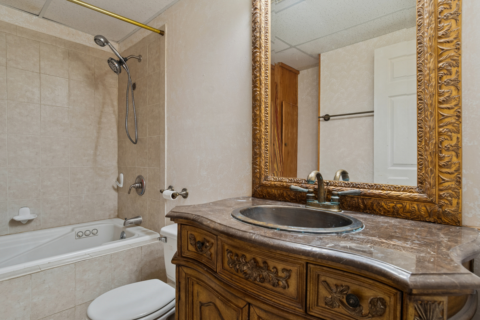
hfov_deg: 90.0
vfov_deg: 67.4
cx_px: 240
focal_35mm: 18
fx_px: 240
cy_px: 160
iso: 250
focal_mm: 12
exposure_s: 1/3.33
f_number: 8
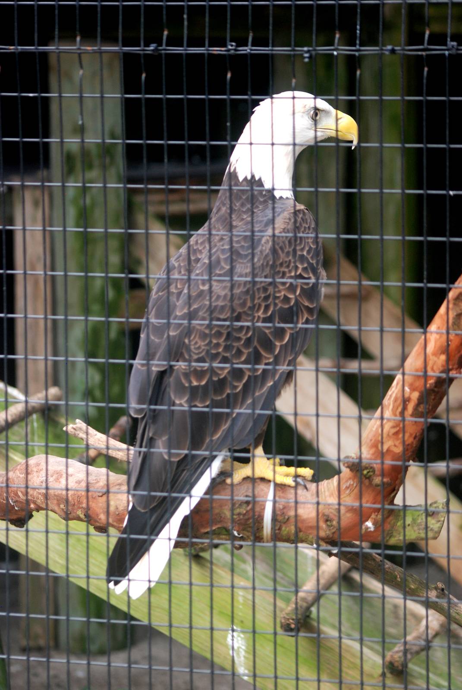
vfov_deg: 14.4
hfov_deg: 9.7
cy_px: 345
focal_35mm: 142
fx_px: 2735
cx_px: 231
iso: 400
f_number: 4.2
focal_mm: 95
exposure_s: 1/200
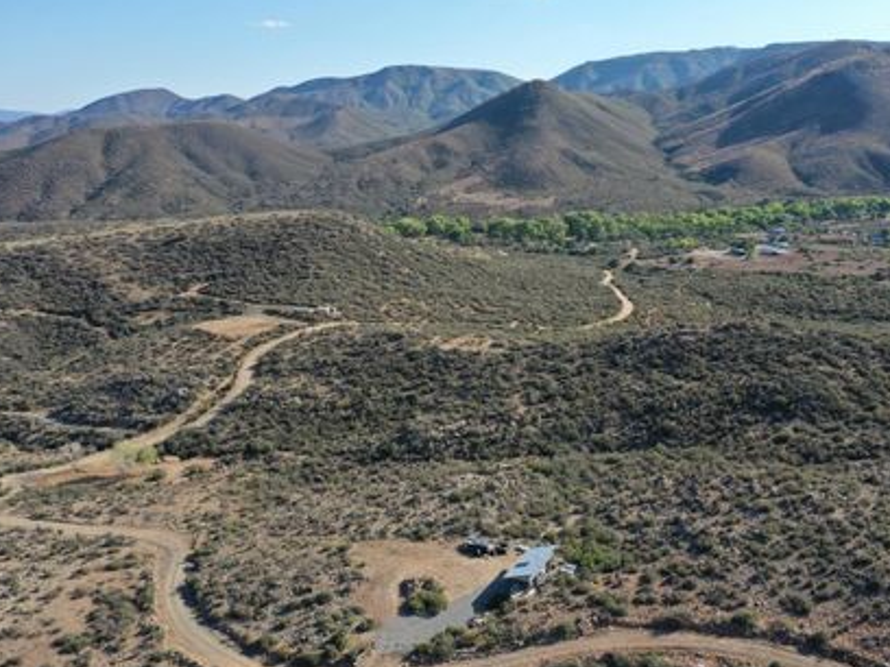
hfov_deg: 55.1
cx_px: 510
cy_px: 352
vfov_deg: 42.9
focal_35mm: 33
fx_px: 848
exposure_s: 1/320
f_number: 5.6
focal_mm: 10.26
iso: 100
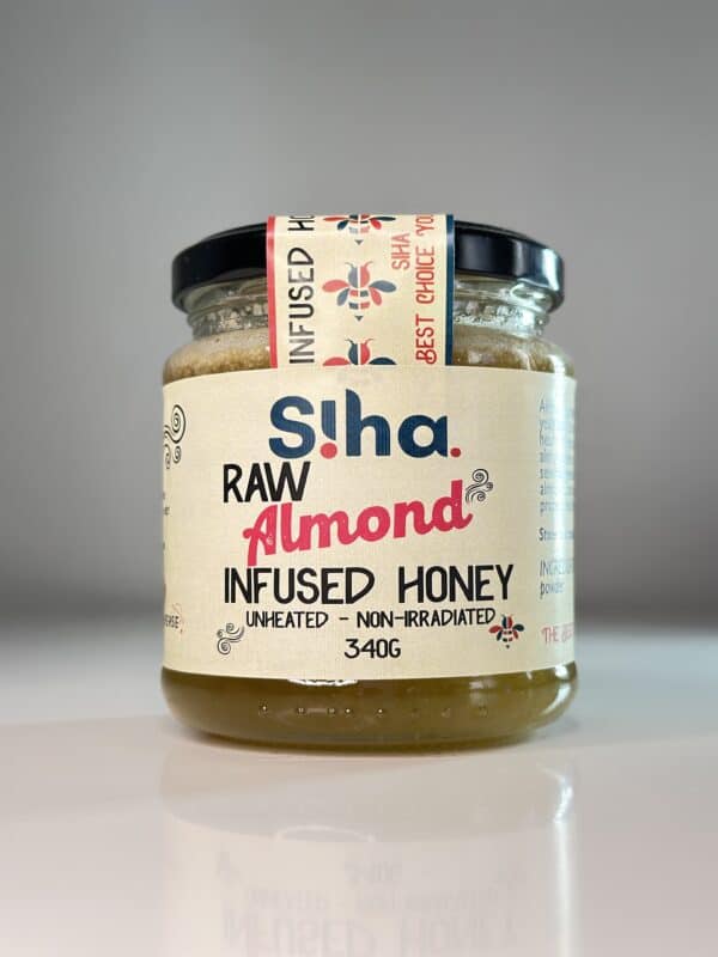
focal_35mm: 48
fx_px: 1327
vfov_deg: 39.7
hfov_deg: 30.3
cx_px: 359
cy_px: 478
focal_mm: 6.86
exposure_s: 1/79
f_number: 1.78
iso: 125
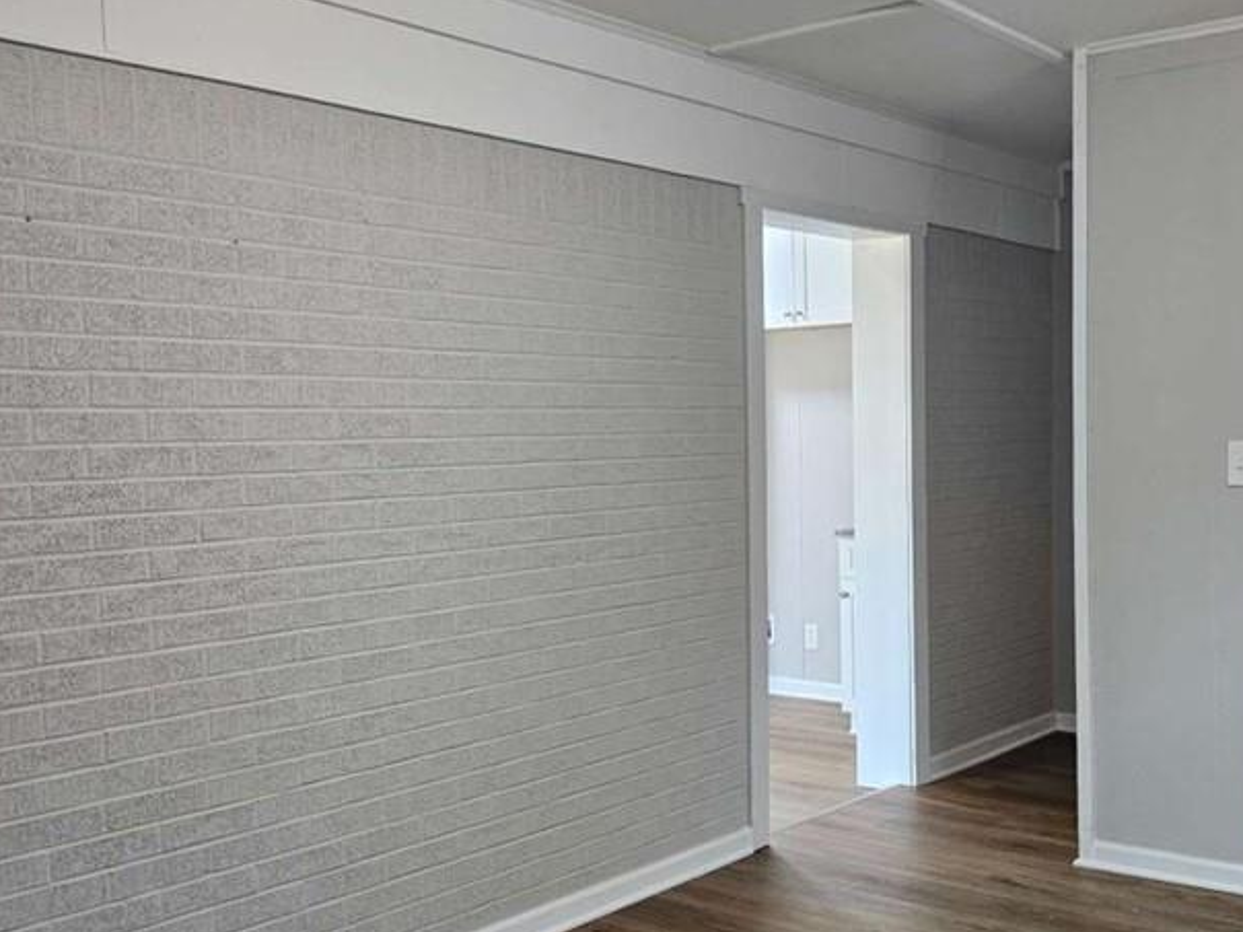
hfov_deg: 47.0
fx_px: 1400
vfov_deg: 36.8
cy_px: 518
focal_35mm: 39
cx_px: 836
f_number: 1.7
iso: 640
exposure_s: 1/120
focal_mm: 6.3
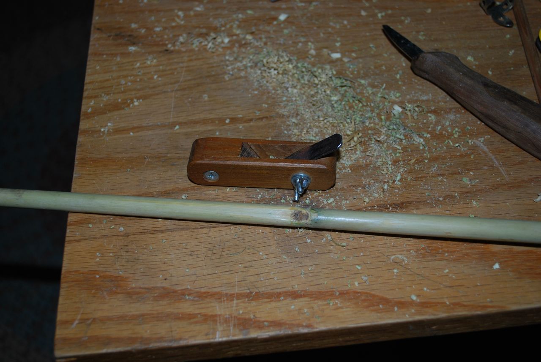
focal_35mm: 42
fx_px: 632
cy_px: 181
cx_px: 270
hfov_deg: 46.3
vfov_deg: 32.0
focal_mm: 28
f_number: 4.5
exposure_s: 1/60
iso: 200
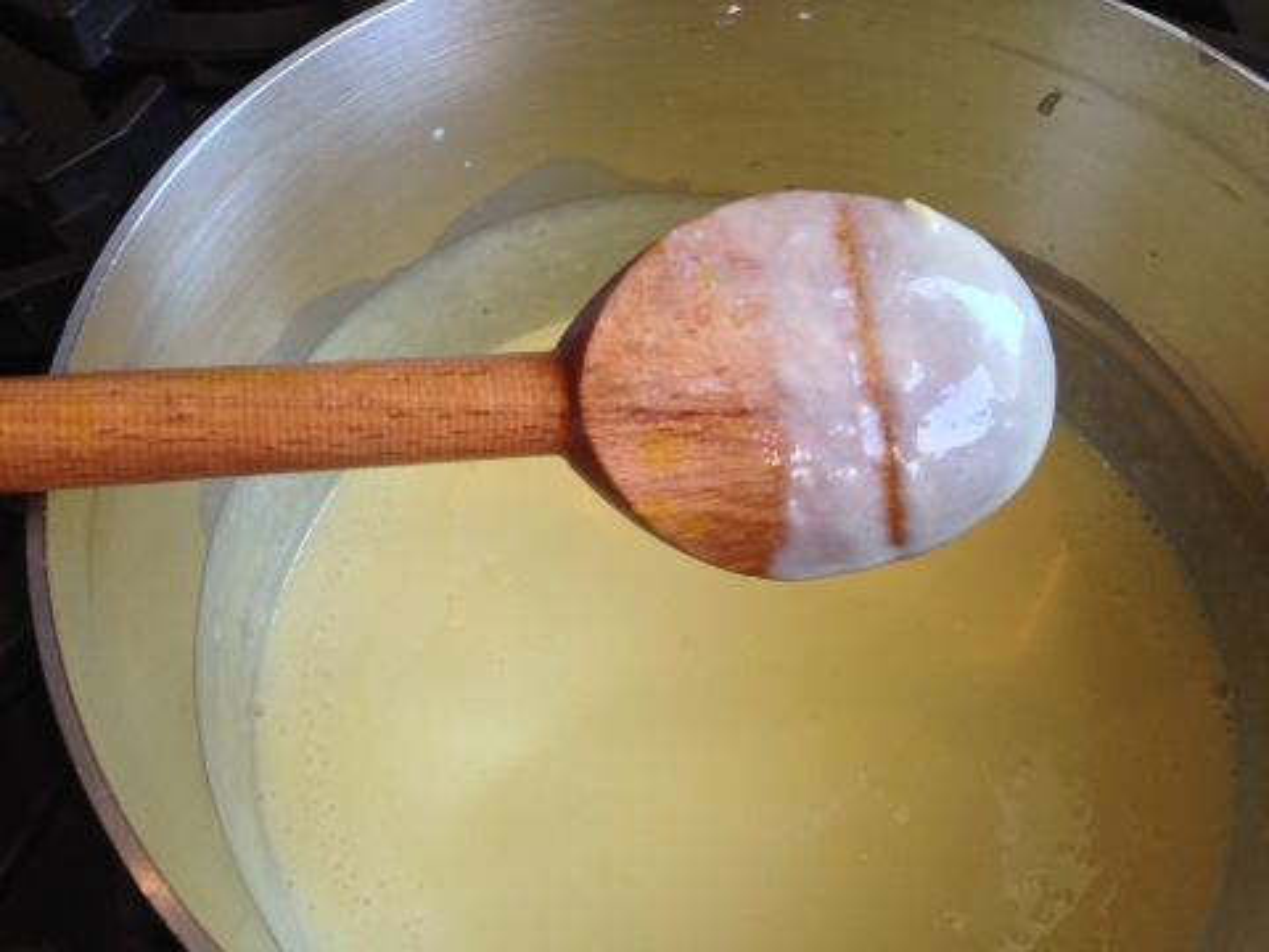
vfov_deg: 42.9
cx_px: 634
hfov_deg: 55.4
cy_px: 476
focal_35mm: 33
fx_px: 1210
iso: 64
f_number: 2.4
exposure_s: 1/30
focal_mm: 4.12
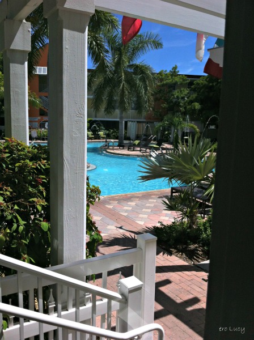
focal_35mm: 35
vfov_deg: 52.7
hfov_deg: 40.6
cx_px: 127
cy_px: 170
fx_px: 343
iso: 80
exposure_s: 1/1774
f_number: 2.8
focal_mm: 3.85
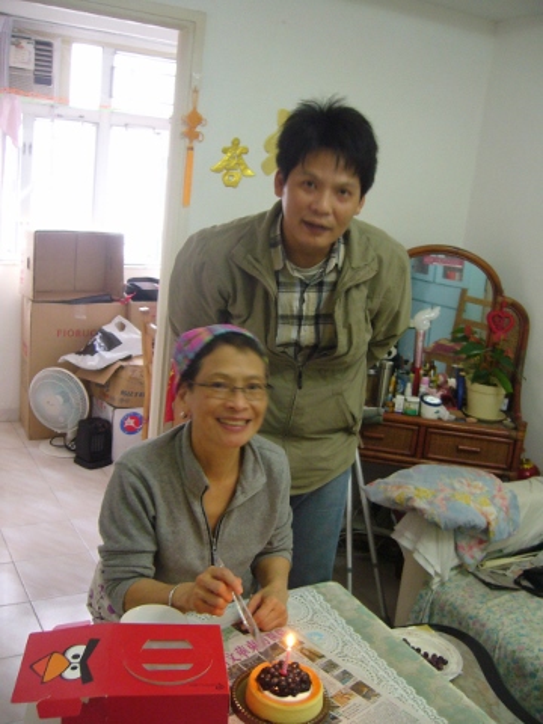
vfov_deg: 52.6
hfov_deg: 40.7
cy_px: 362
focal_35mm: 35
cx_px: 272
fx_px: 732
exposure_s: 1/8
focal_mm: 5.8
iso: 200
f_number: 2.8
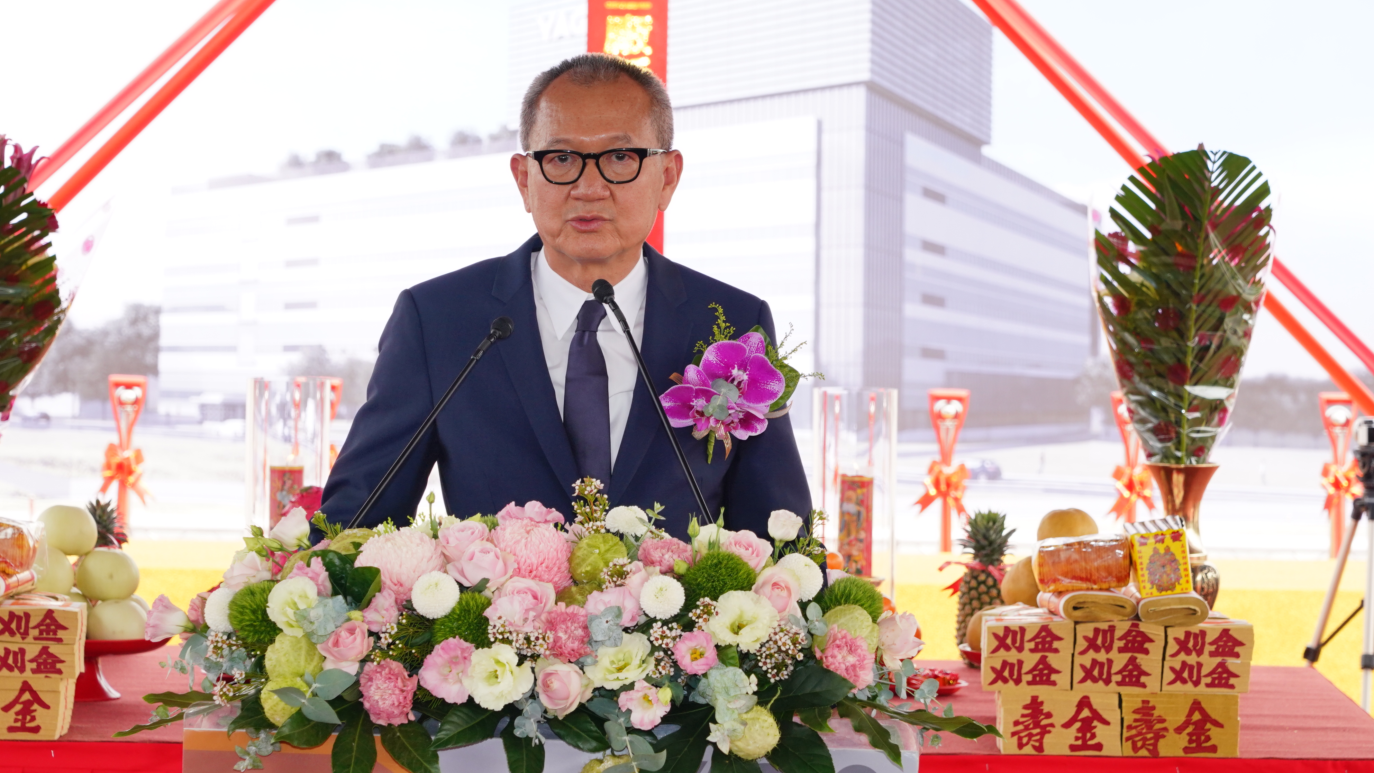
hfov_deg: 13.0
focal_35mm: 165
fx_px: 6012
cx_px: 688
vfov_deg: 7.4
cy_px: 346
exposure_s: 1/200
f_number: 8
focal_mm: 105
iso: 640
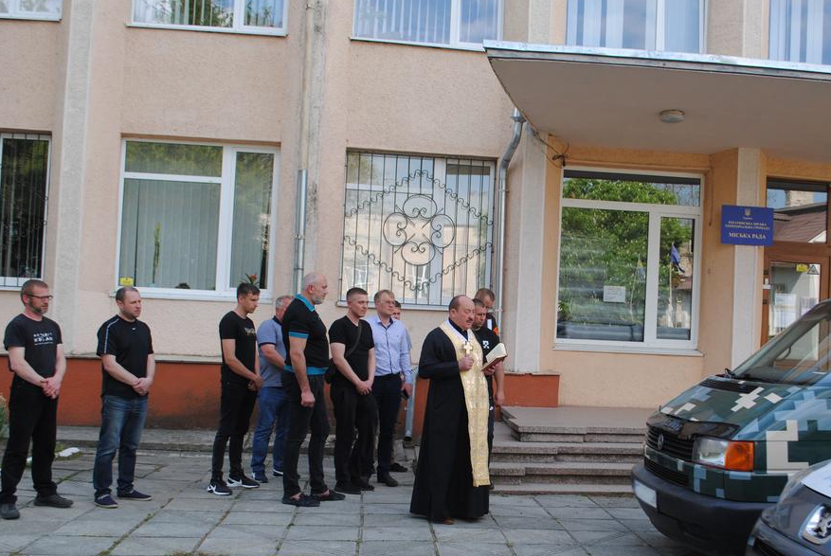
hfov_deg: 46.2
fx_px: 971
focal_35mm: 42
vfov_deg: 31.9
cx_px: 472
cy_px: 311
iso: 100
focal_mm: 24
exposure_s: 1/125
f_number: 5.6
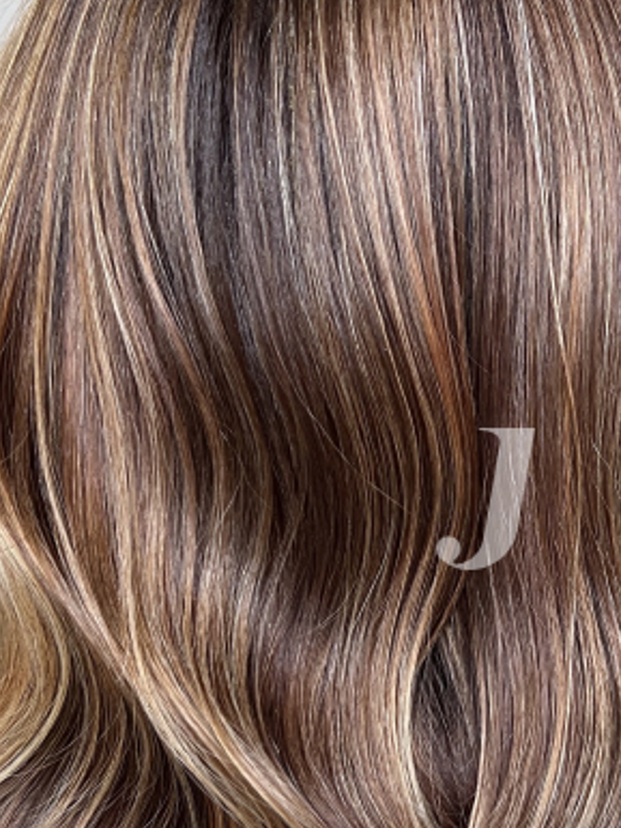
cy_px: 498
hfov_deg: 23.0
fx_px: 1506
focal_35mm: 63
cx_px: 486
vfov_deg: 30.6
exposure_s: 1/50
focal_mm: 5.7
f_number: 1.5
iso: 125
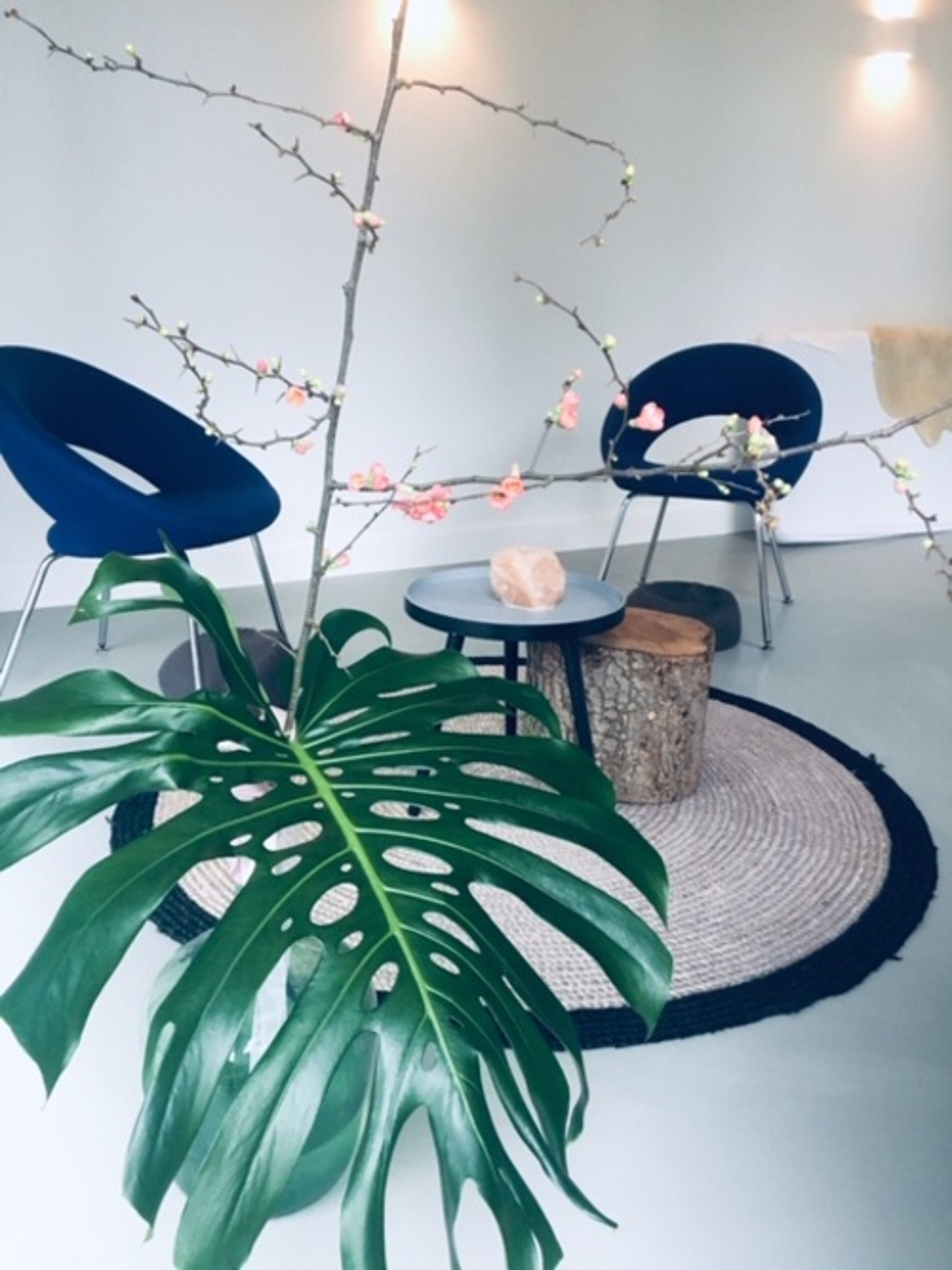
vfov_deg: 61.7
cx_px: 476
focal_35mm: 29
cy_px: 635
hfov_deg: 48.2
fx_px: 1064
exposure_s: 1/33
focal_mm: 4.15
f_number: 2.2
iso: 160
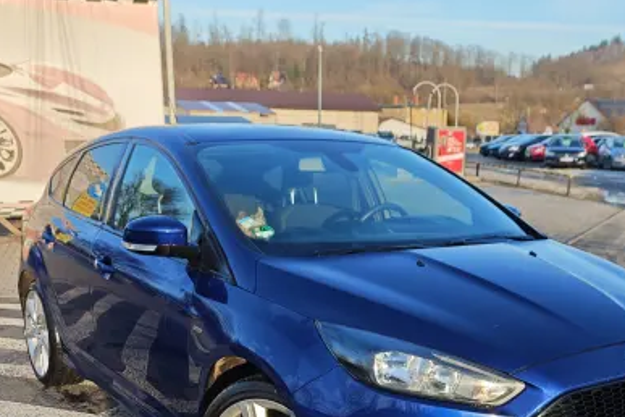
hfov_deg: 44.9
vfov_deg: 30.0
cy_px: 369
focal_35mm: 43
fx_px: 746
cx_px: 404
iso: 50
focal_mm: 8.72
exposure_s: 1/799
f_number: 2
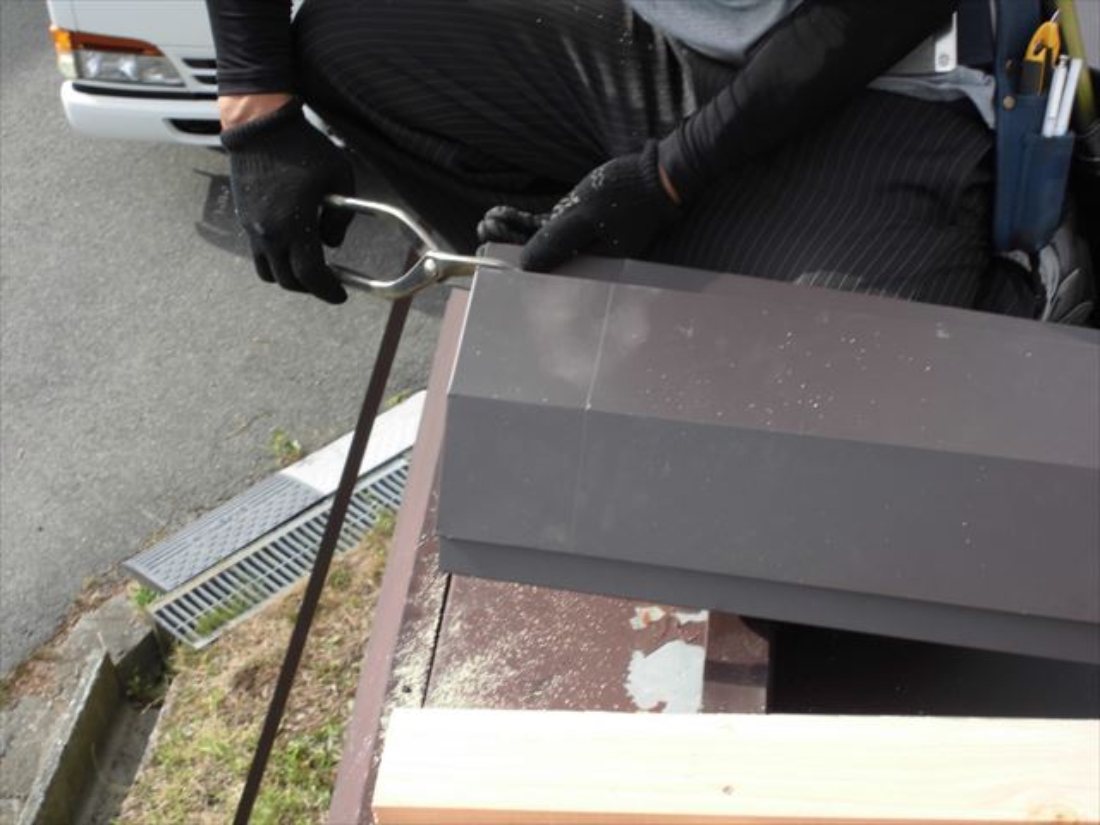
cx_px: 550
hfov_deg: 26.7
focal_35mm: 73
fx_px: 2320
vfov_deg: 20.2
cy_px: 412
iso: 100
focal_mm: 13.1
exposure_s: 1/100
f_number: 6.1
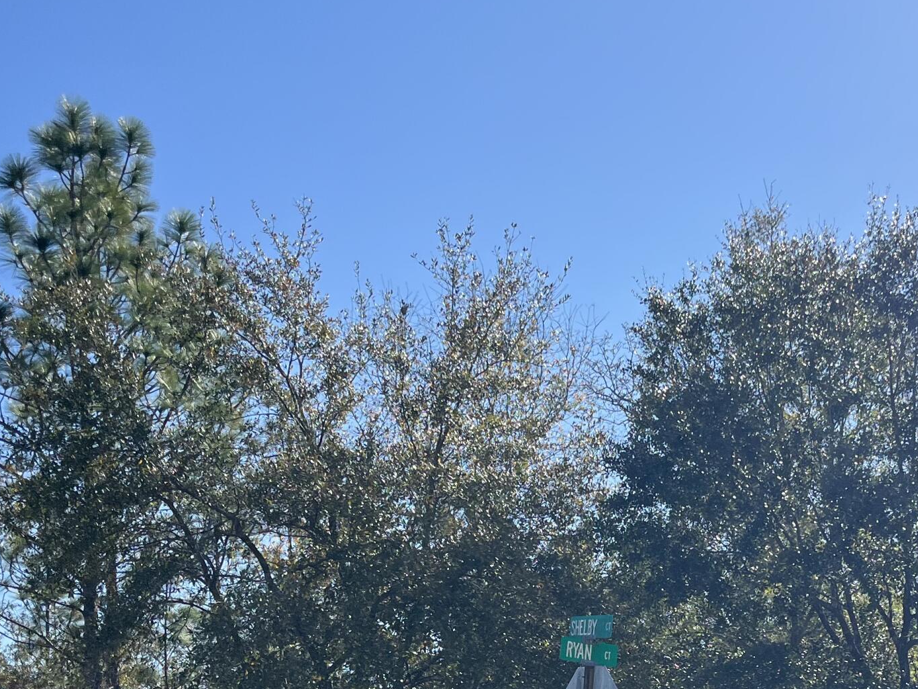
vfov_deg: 24.6
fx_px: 1512
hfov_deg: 33.3
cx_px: 664
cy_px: 672
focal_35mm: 57
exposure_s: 1/3521
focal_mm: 5.1
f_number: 1.6
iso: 50
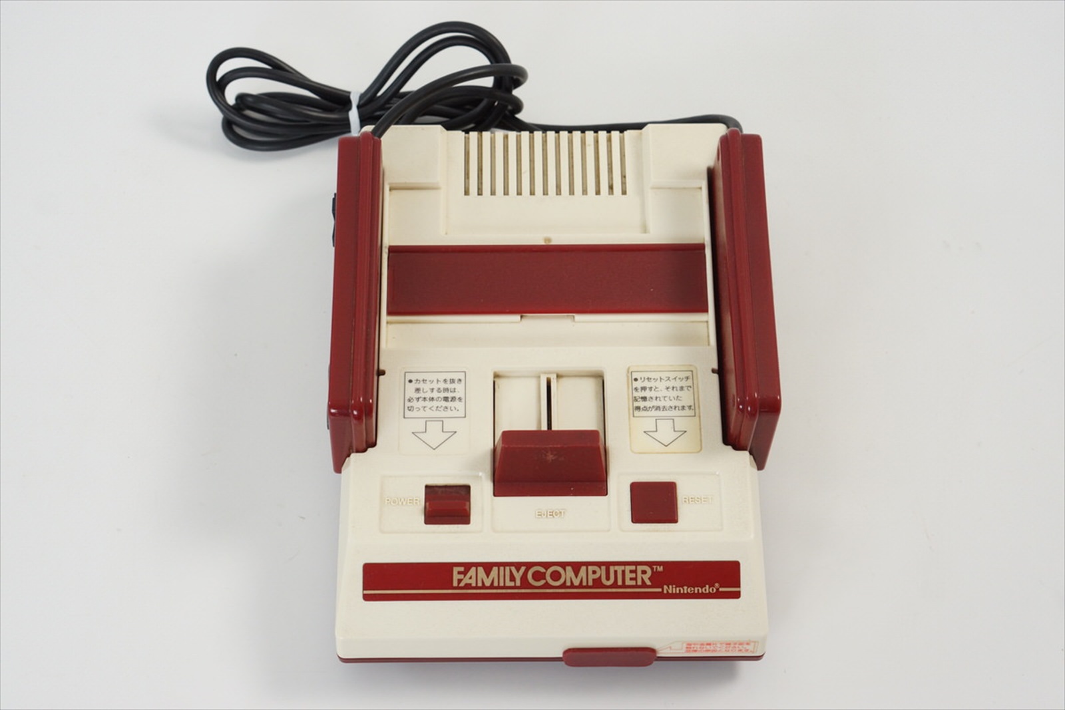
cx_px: 532
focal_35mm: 75
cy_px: 355
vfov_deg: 18.2
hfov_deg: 27.0
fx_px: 2219
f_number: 6.3
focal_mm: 50
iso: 640
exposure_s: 1/80
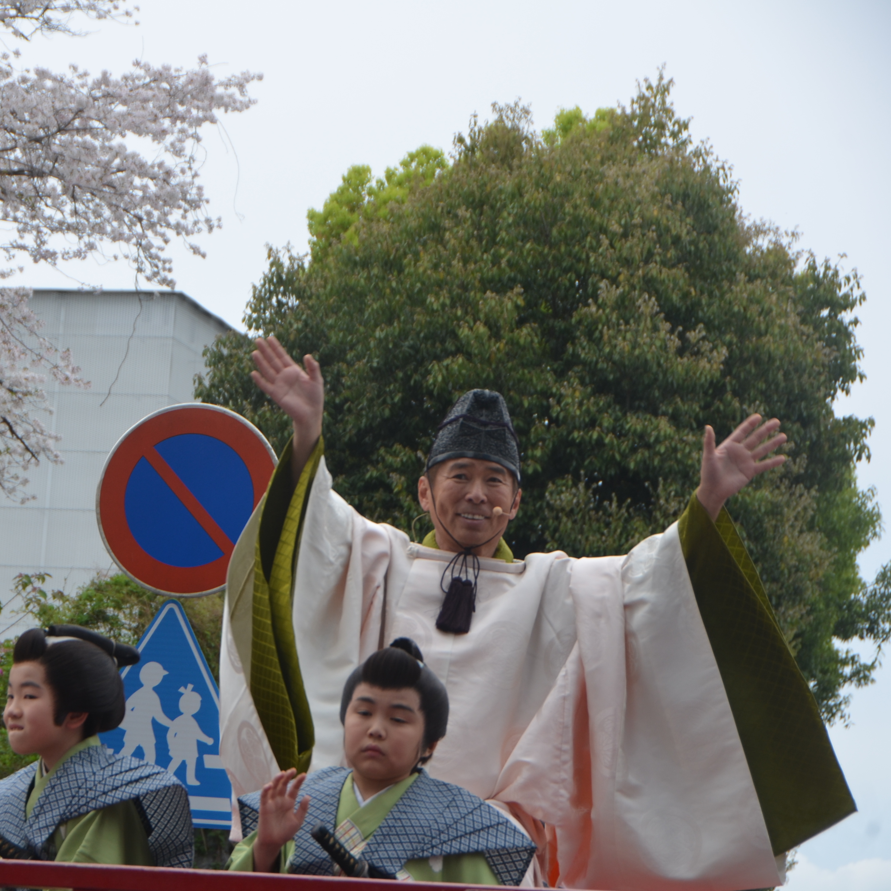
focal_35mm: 154
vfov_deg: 11.3
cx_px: 218
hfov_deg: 11.3
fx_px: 4485
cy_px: 446
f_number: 7.1
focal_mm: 80
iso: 200
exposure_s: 1/200
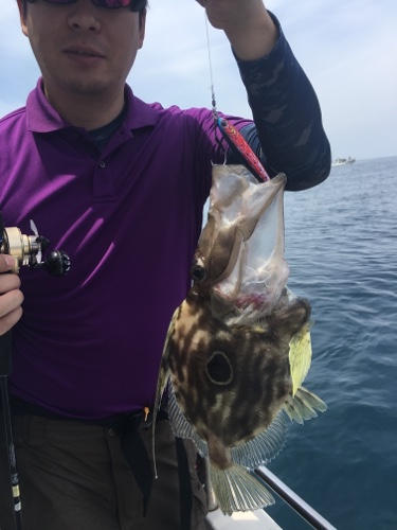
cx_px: 198
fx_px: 443
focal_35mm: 29
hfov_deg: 48.2
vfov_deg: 61.7
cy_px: 265
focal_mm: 4.15
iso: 25
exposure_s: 1/1099
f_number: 2.2
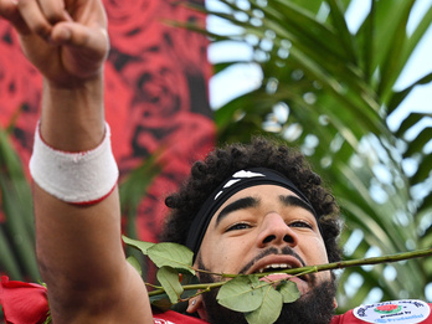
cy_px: 227
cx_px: 238
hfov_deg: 5.4
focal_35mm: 368
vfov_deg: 4.0
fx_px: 4593
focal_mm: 130
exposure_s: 1/2000
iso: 800
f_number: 2.8
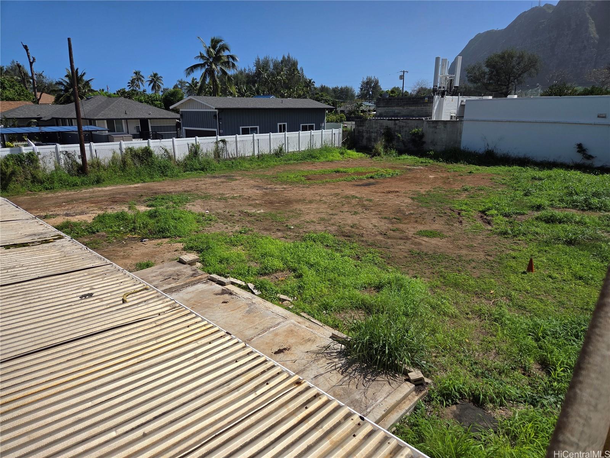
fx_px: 405
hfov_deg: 73.9
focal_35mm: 23
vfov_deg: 58.9
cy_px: 229
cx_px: 305
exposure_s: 1/7891
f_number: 1.8
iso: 64
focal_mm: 5.4
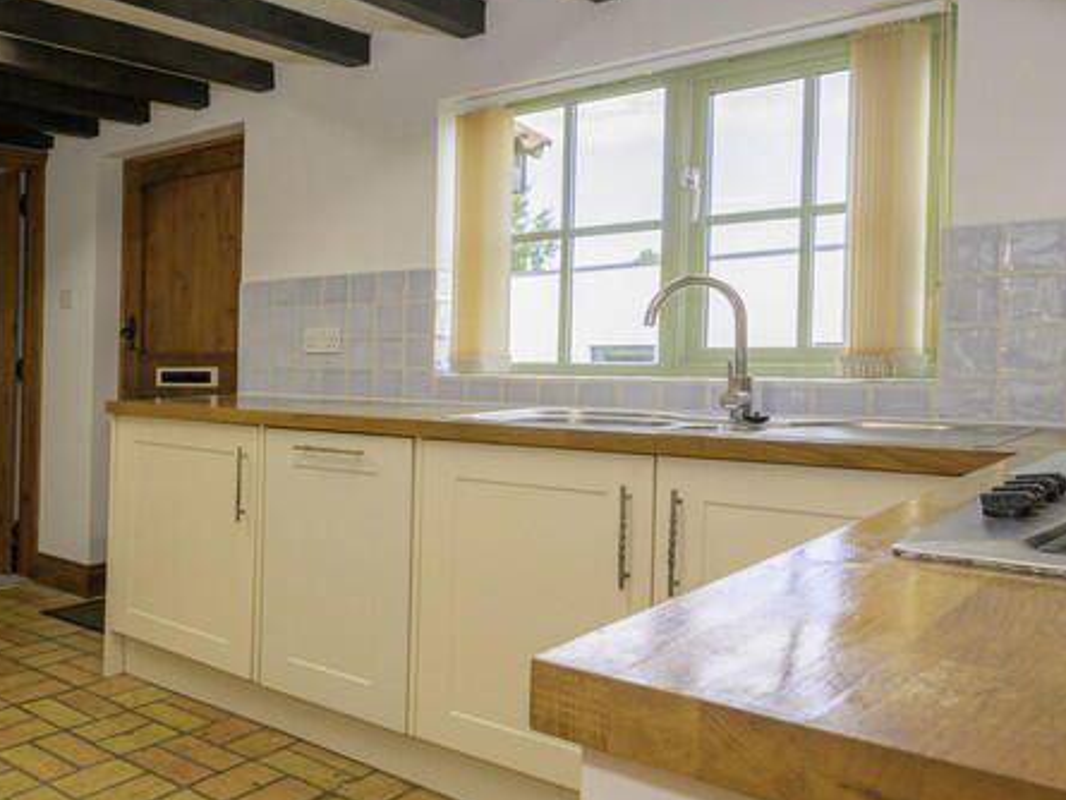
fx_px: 955
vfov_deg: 45.5
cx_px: 115
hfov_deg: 51.7
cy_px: 399
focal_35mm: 31
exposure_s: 1/125
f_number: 6.3
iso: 400
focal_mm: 14
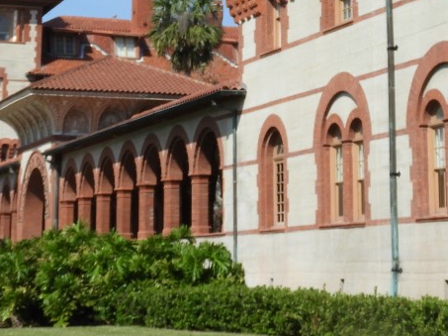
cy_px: -59
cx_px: 273
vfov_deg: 13.7
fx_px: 1358
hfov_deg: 18.7
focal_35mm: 105
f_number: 3.6
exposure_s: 1/1250
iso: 100
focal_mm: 5.9
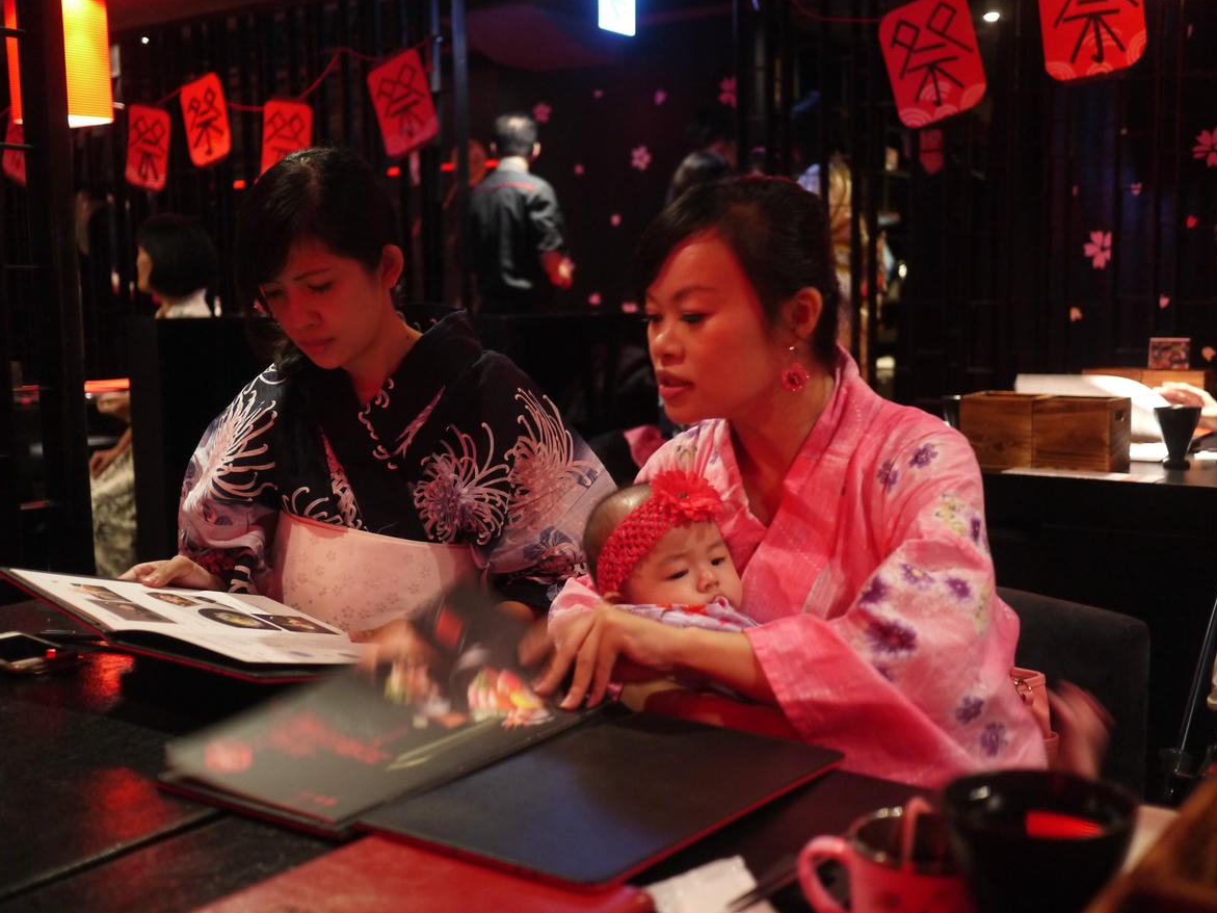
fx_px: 1441
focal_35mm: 41
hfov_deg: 45.8
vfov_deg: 35.1
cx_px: 599
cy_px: 448
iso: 800
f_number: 1.7
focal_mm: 20
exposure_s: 1/20
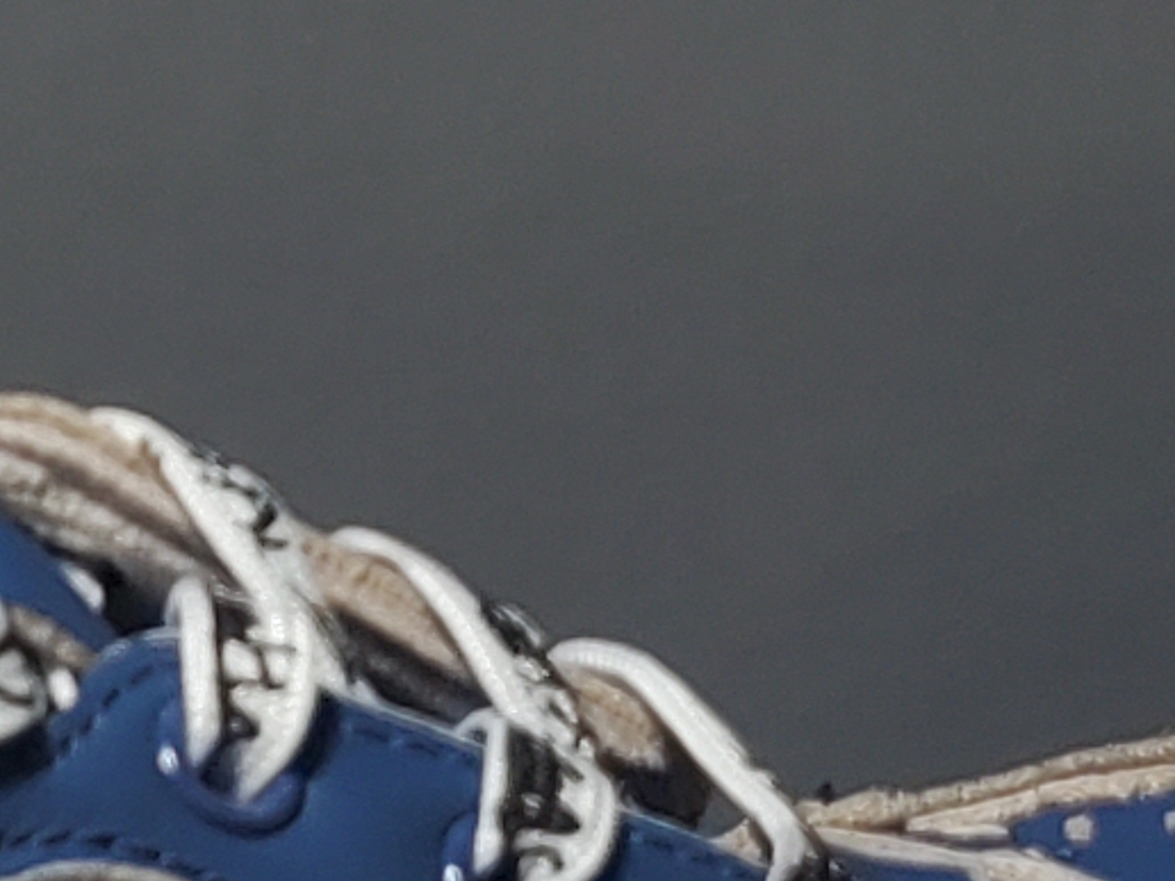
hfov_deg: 9.7
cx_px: 307
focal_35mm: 203
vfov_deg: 7.3
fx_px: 6891
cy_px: -61
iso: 50
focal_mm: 4.3
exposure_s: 1/373
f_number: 1.5
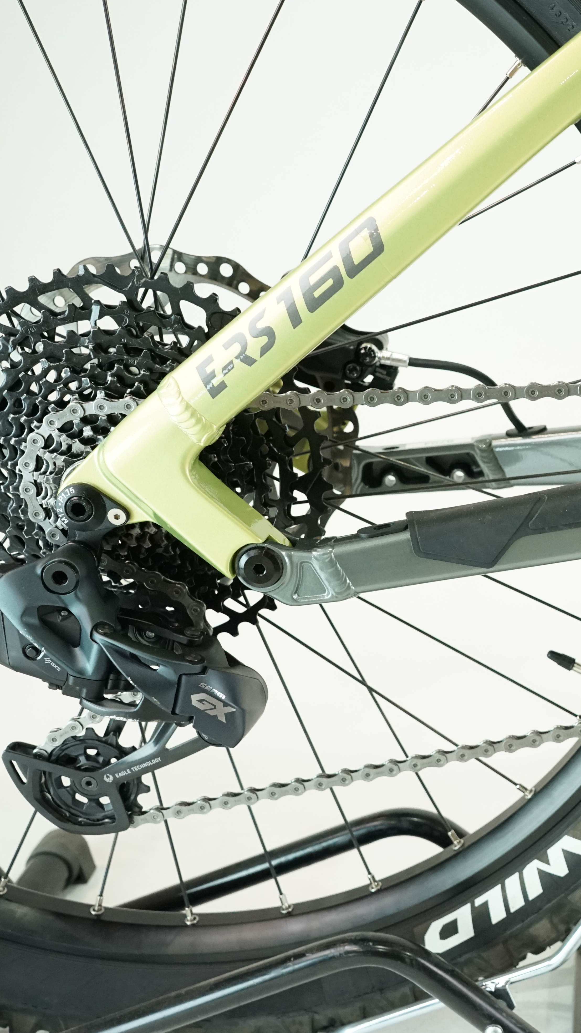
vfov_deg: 42.9
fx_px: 1314
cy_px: 519
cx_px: 662
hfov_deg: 23.2
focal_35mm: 48
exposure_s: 1/200
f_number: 6.3
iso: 2500
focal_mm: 30
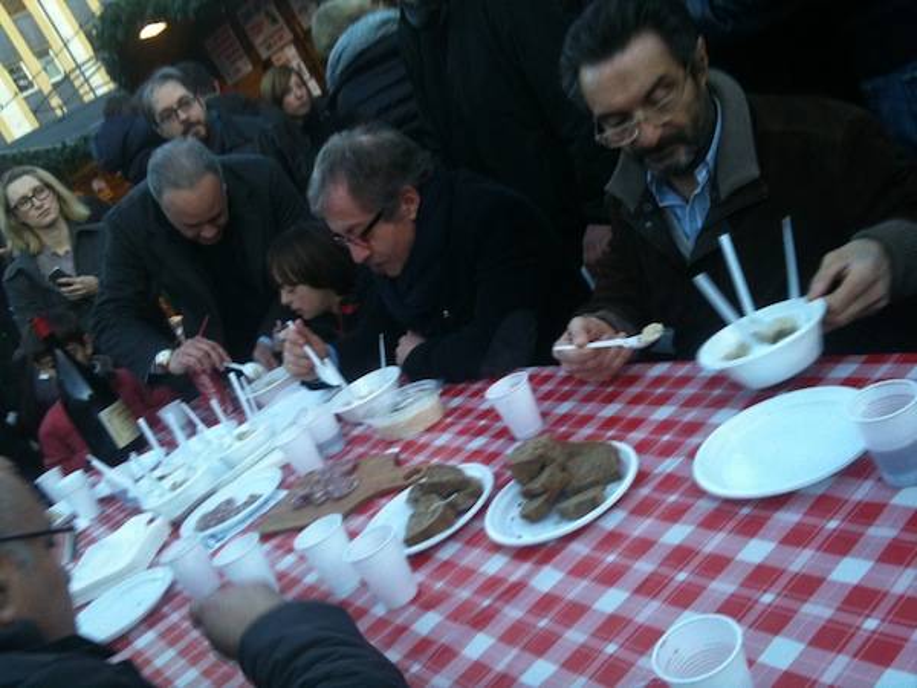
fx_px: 927
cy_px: 344
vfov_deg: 40.7
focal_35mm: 35
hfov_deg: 52.6
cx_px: 458
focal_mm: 3.85
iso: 100
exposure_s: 1/40
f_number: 2.8
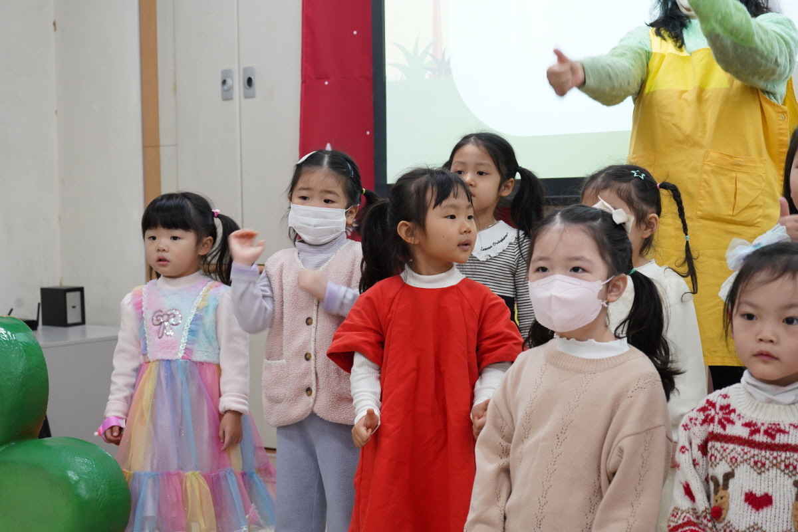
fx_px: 1330
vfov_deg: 22.6
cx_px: 399
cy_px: 266
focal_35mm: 60
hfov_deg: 33.4
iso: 2500
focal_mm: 60
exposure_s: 1/100
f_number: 6.3
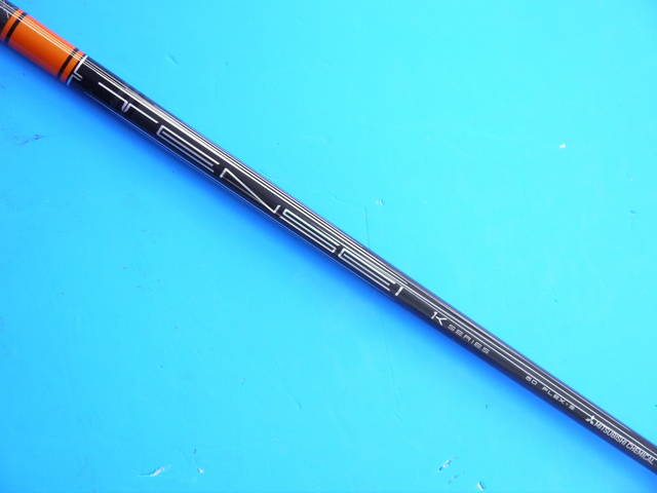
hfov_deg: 38.2
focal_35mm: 50
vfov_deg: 29.1
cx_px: 328
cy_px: 246
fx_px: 949
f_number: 4.6
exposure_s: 1/100
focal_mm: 25
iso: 800
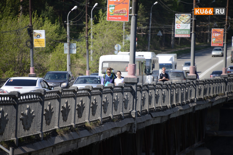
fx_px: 1942
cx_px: 116
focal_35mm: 300
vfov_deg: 4.6
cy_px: 78
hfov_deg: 6.9
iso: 200
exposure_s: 1/640
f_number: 5.6
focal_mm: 300
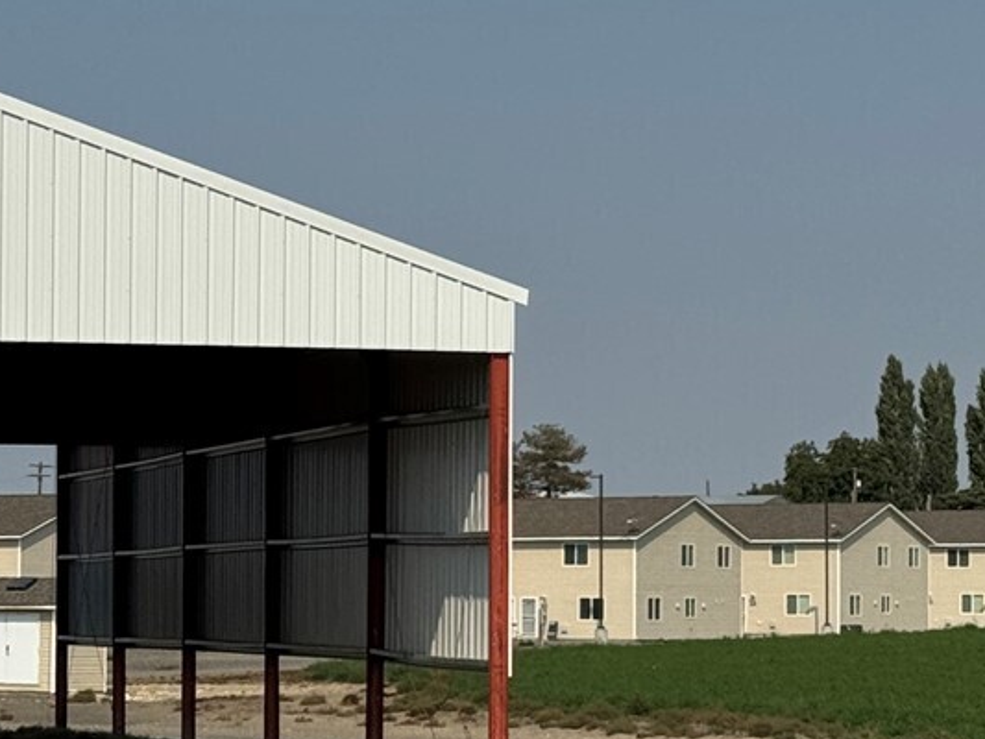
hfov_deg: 13.6
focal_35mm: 144
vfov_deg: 10.3
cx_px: 91
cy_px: 514
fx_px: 4098
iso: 80
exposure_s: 1/9009
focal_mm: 6.76
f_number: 1.78
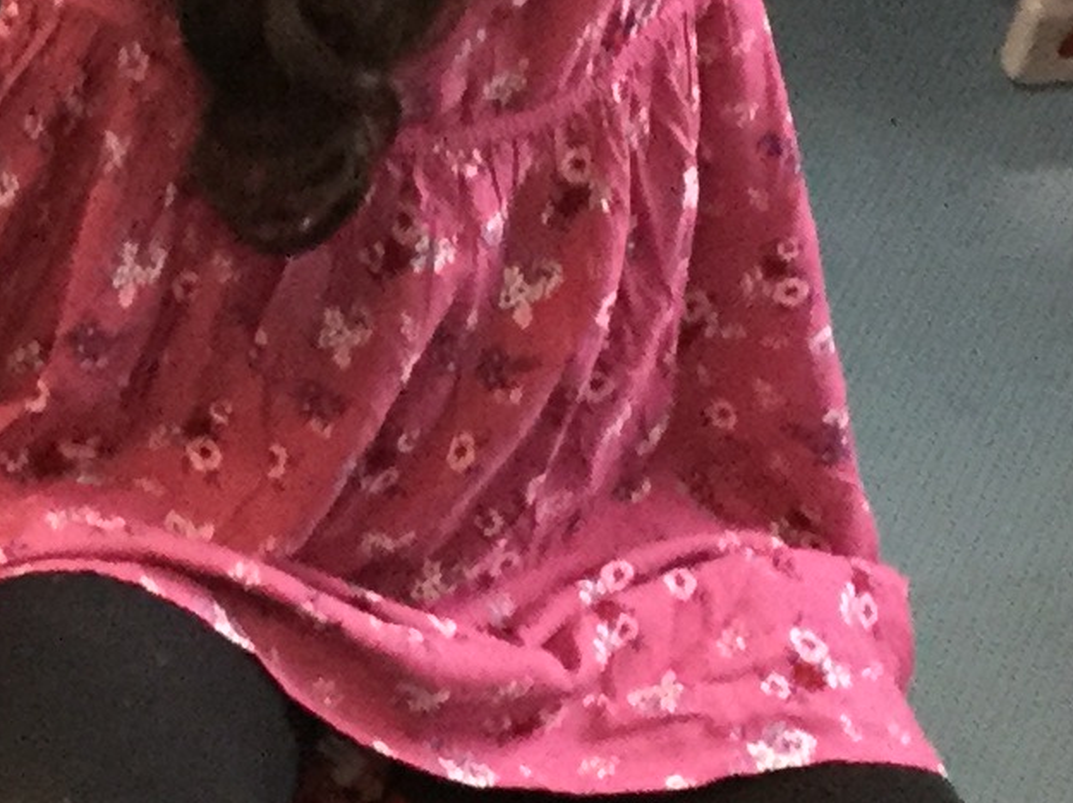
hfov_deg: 12.1
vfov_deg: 9.1
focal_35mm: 162
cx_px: 93
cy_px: 75
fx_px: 5019
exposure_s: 1/33
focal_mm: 3.3
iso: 200
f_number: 2.4
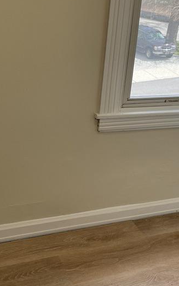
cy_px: 89
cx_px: 94
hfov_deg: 24.0
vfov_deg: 37.0
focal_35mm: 54
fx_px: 421
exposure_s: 1/191
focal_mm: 4.2
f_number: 1.6
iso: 32
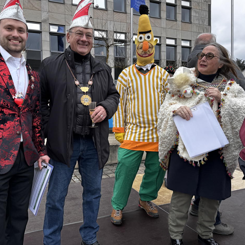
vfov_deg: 55.6
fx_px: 232
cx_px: 100
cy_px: 120
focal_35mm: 29
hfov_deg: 55.3
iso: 64
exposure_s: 1/249
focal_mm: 6.76
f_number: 1.78
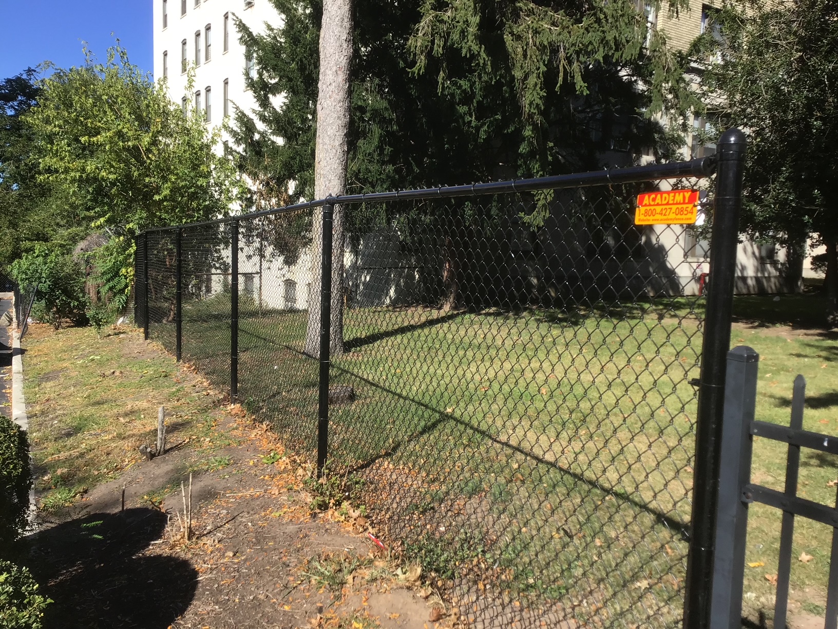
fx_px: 750
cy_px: 314
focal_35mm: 31
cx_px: 419
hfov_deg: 58.4
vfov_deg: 45.4
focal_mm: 3.3
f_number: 2.4
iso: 25
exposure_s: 1/769
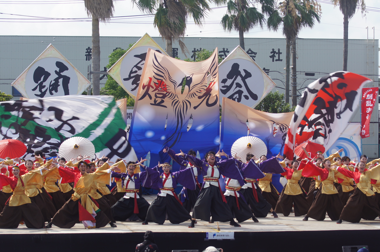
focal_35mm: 112
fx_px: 1186
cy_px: 126
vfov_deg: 12.1
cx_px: 190
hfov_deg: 18.2
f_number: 8
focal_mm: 75
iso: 100
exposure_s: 1/160
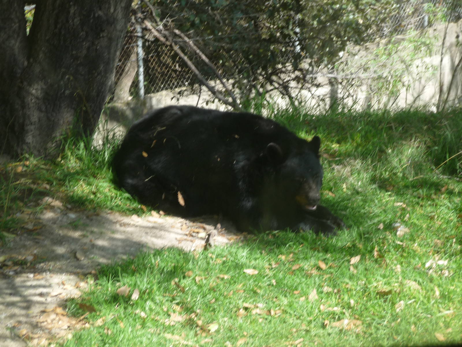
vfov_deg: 12.5
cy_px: 174
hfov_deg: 16.6
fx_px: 1588
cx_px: 231
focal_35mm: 119
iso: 100
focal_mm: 20.3
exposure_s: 1/100
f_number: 4.7
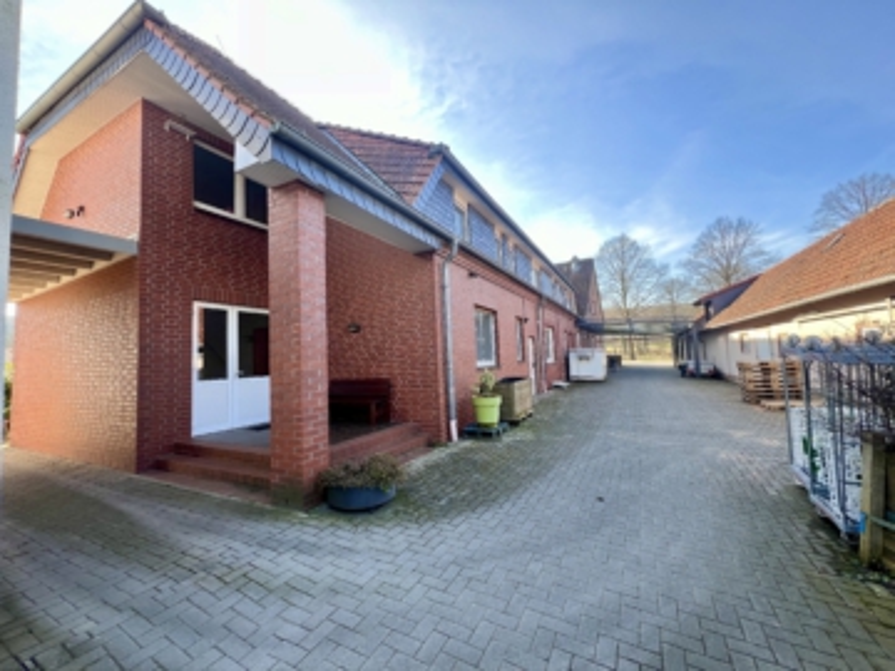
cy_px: 336
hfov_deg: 106.2
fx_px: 336
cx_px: 448
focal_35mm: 13
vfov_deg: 89.9
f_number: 1.8
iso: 32
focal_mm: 1.57
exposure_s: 1/147
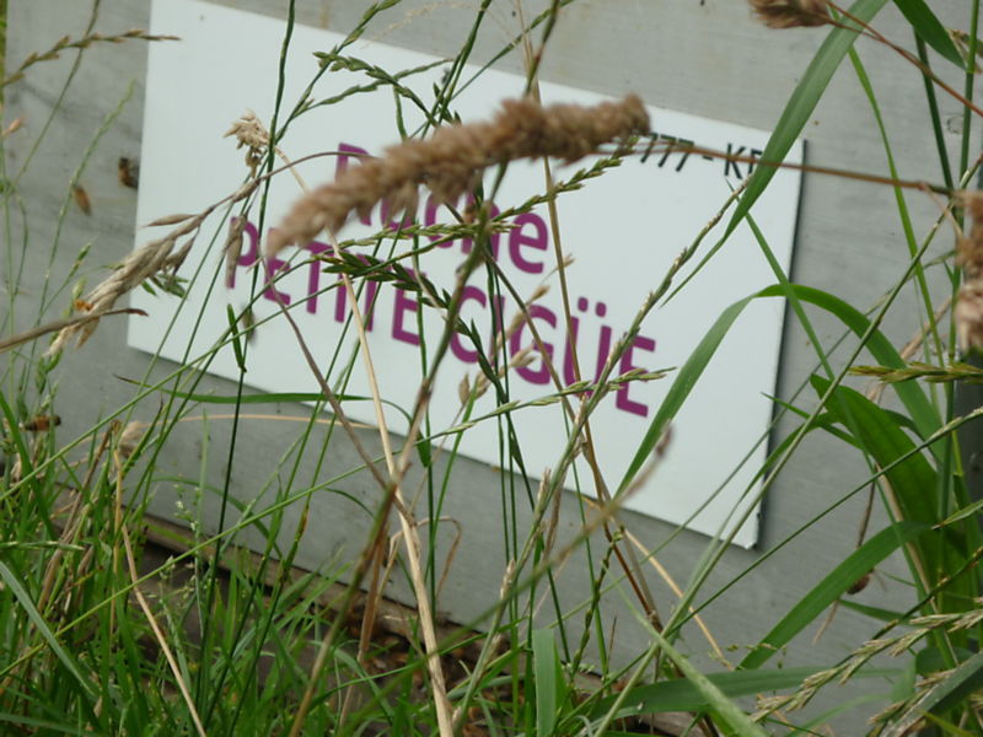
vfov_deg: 11.2
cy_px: 368
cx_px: 492
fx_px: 3748
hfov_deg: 14.9
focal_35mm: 132
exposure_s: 1/200
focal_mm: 22
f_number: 5.9
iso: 80
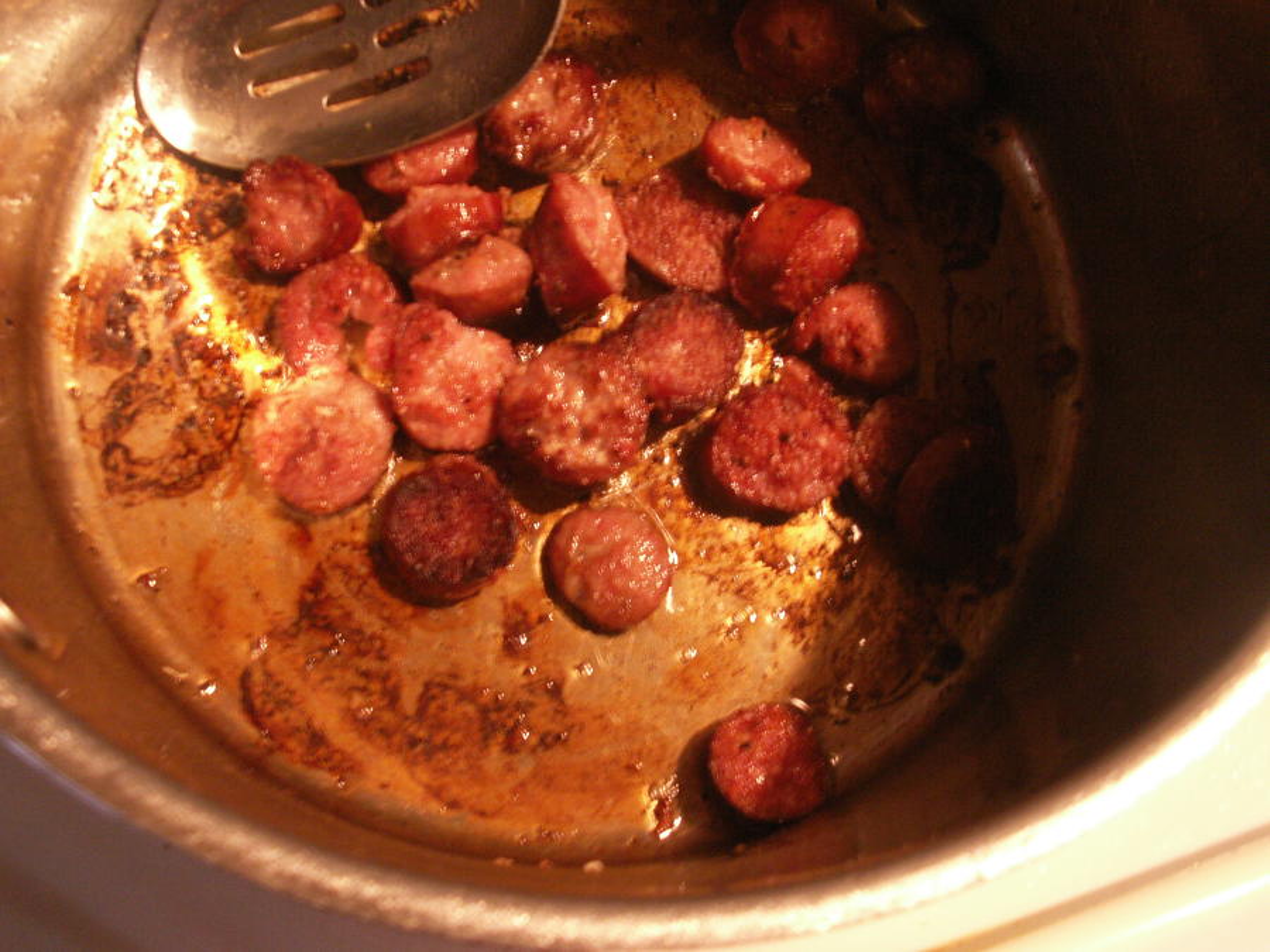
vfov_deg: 40.7
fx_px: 1284
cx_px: 635
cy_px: 476
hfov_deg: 52.6
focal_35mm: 35
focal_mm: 5.86
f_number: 2.8
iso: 160
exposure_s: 1/3
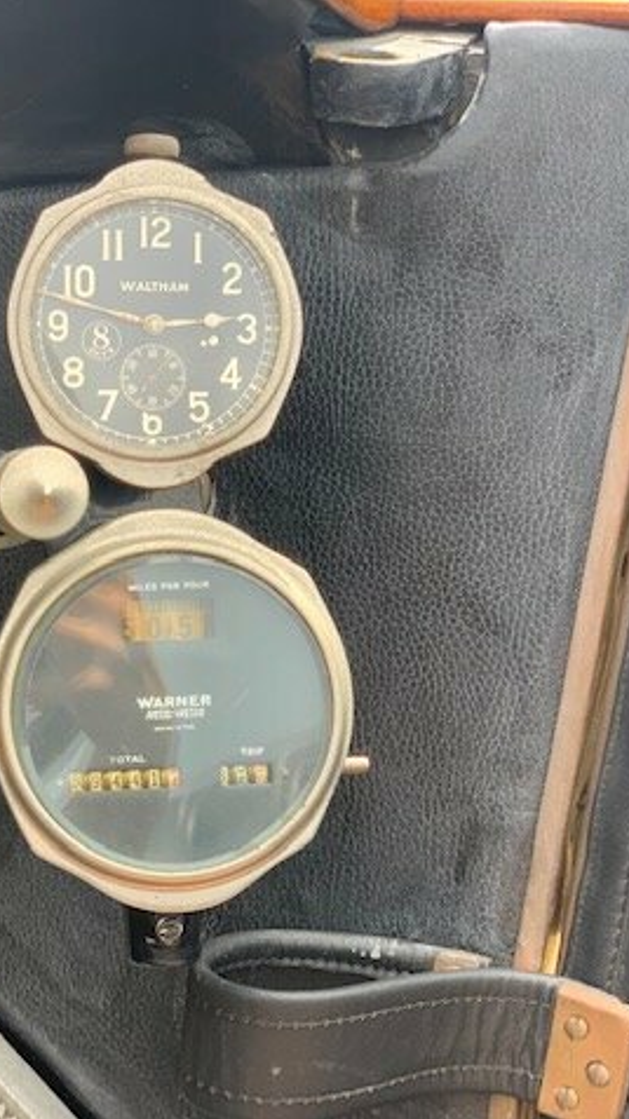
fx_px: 2255
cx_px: 117
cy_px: 561
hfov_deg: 15.8
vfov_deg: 27.9
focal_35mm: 76
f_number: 2.4
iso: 25
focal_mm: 6
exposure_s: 1/122
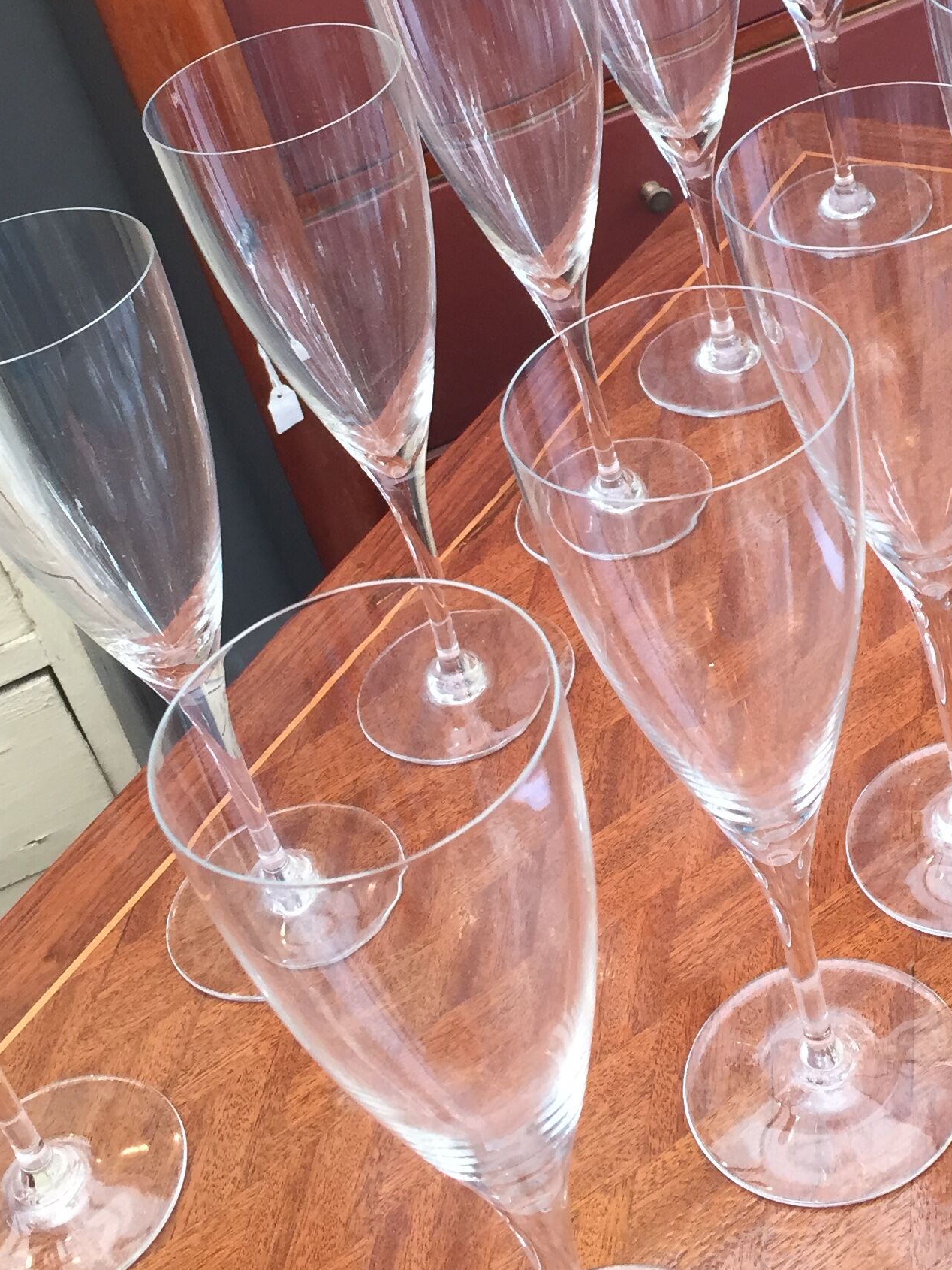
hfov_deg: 26.0
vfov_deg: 34.0
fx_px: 2053
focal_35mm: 56
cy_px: 408
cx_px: 627
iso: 40
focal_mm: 4.15
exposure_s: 1/33
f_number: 2.2
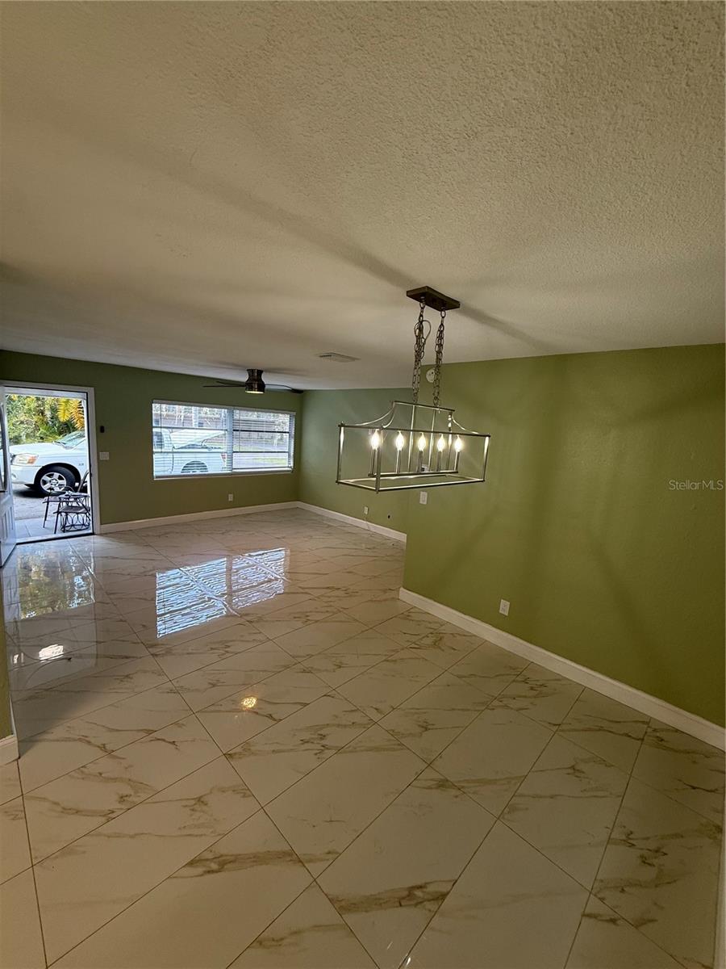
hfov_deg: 85.7
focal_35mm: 14
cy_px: 484
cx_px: 363
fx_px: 391
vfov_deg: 102.1
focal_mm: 2.22
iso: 125
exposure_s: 1/120
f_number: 2.2
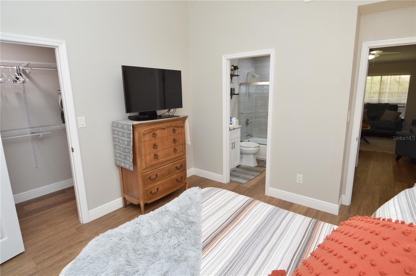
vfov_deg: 67.3
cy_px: 138
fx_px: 208
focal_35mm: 18
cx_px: 208
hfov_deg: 90.1
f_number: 4
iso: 400
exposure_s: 1/60
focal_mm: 12
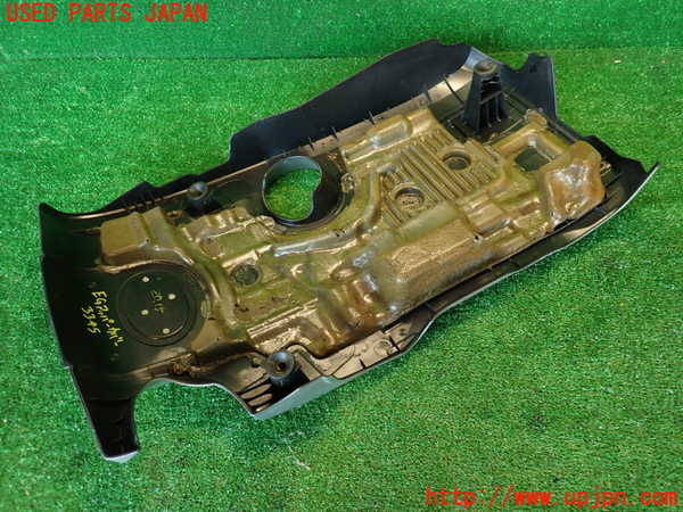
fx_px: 493
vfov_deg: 54.9
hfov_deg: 69.4
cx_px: 342
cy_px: 256
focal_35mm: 25
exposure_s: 1/40
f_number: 2
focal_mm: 4.5
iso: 200
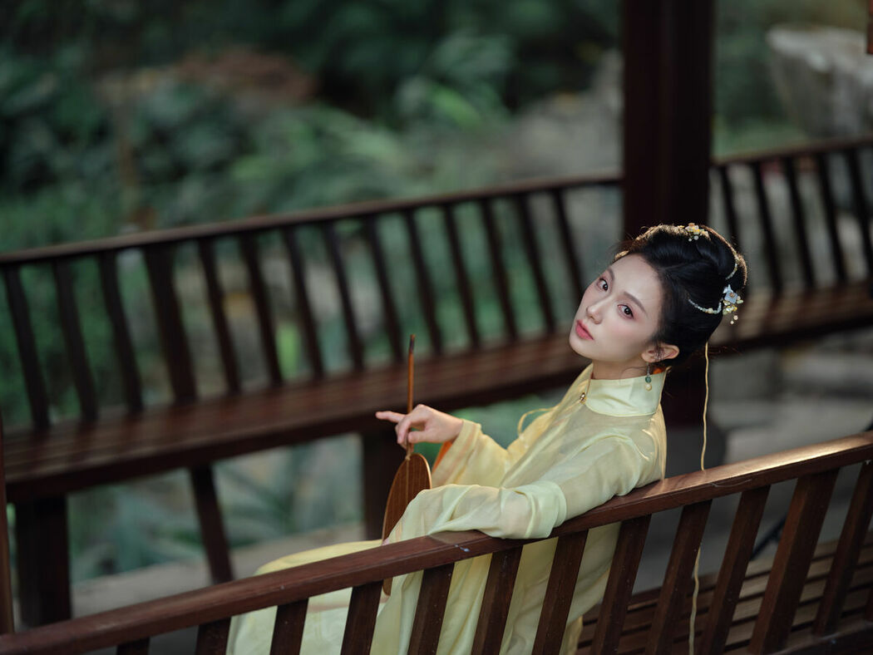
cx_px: 436
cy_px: 328
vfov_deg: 17.0
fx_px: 2195
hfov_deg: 22.5
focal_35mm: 87
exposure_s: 1/160
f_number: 2
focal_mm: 110
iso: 200
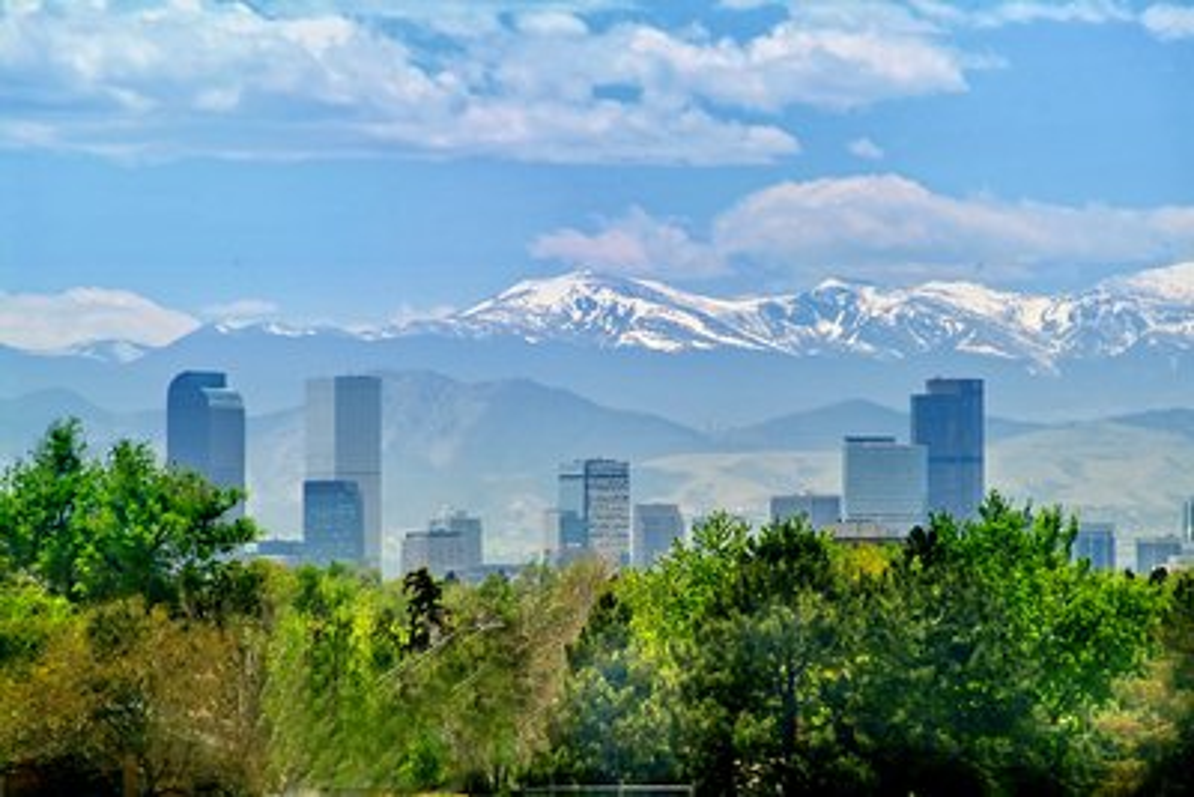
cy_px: 398
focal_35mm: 300
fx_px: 9953
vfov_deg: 4.6
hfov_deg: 6.9
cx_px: 597
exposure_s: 1/125
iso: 100
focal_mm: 200
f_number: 6.3
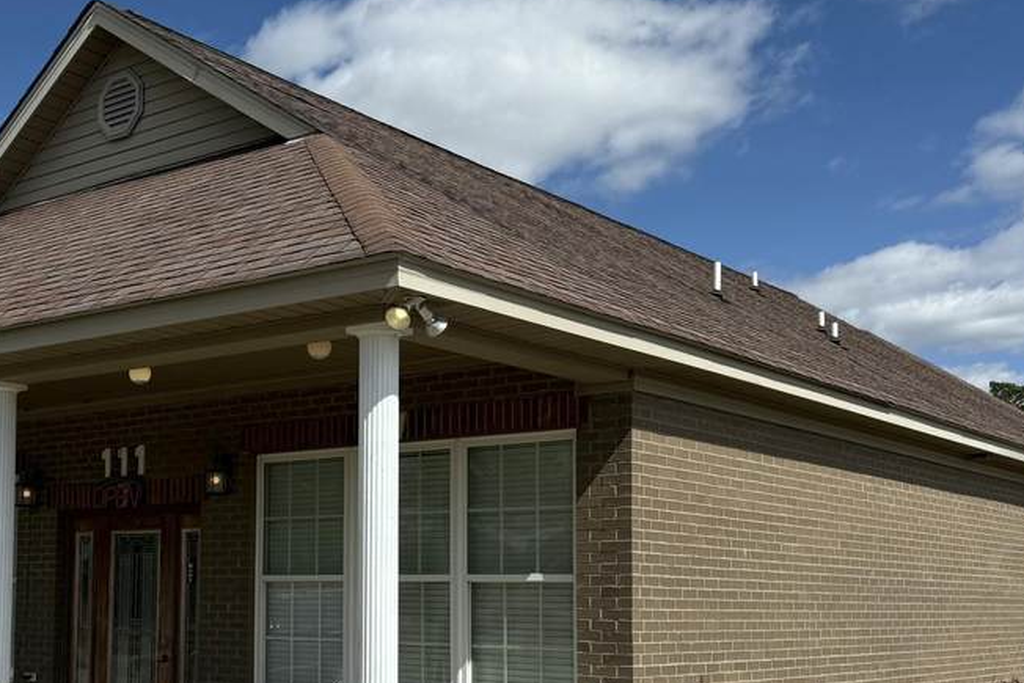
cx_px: 269
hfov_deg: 39.4
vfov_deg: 27.2
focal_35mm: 49
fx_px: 1394
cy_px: 504
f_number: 1.78
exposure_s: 1/7353
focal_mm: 6.76
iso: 80
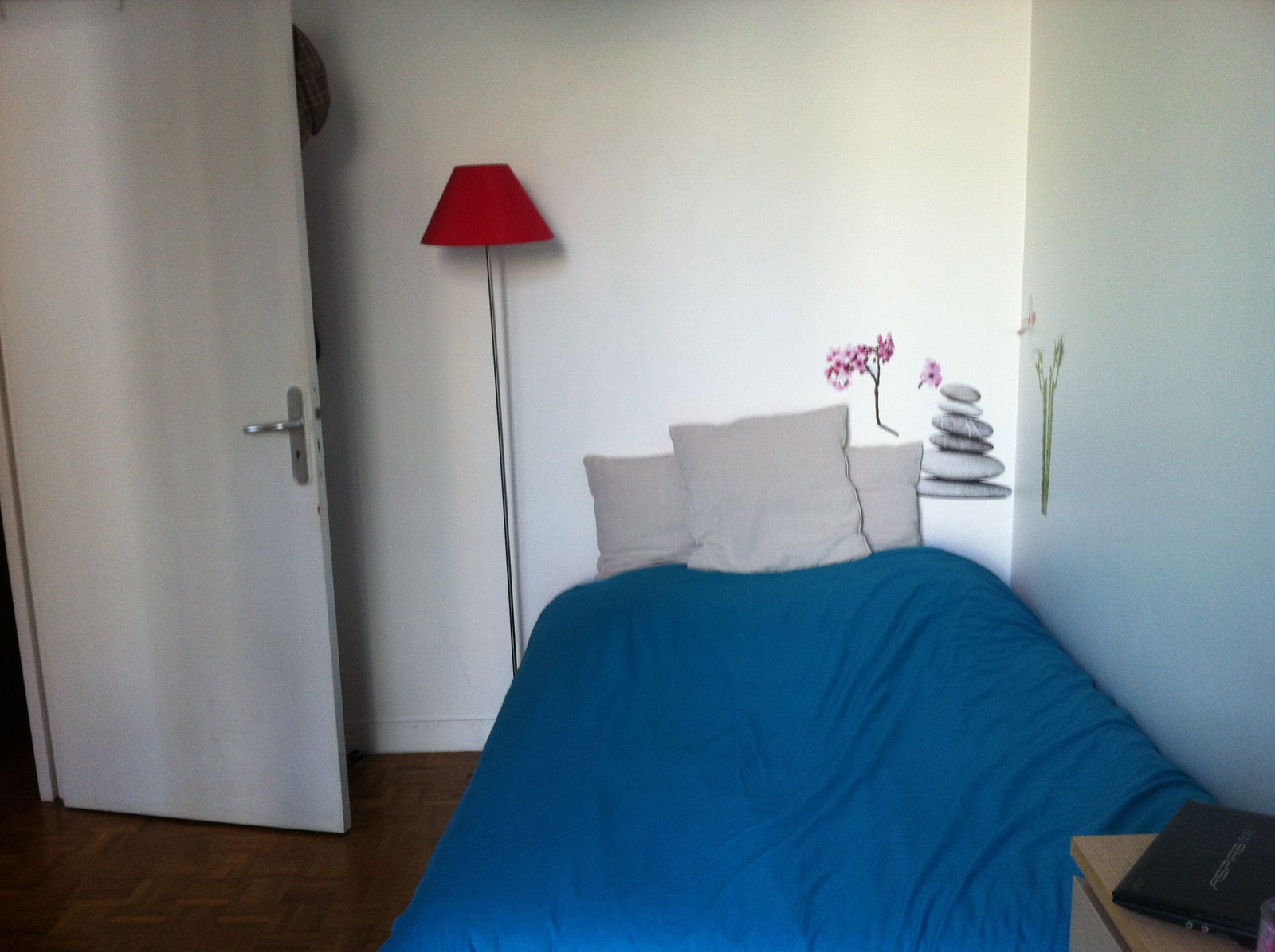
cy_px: 476
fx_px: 1287
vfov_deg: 40.6
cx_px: 638
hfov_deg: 52.7
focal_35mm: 35
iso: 80
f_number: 2.8
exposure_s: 1/20
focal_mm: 3.85
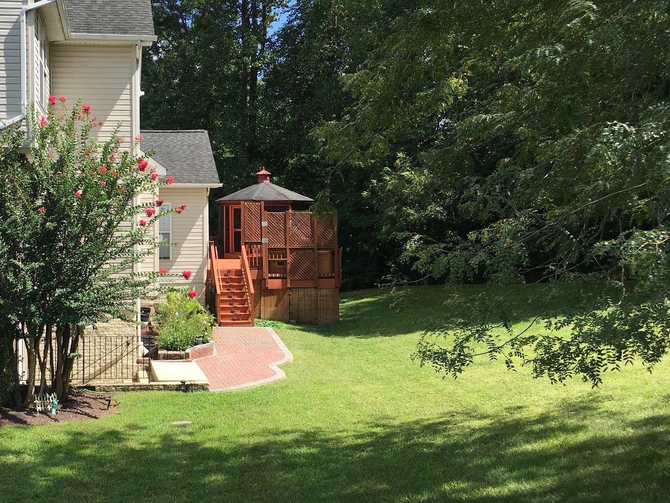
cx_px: 199
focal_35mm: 43
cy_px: 235
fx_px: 832
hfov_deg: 43.0
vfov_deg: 33.6
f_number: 2.2
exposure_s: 1/927
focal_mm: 4.15
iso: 25
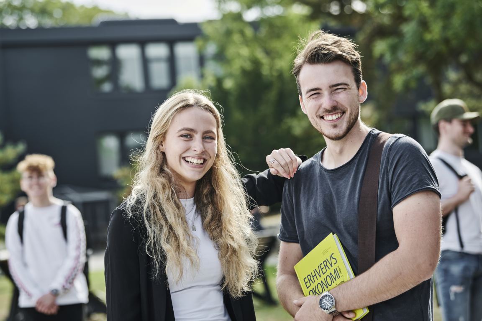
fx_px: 1473
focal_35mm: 110
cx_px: 241
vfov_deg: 12.5
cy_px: 160
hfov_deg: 18.6
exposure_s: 1/320
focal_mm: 110
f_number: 4
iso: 100
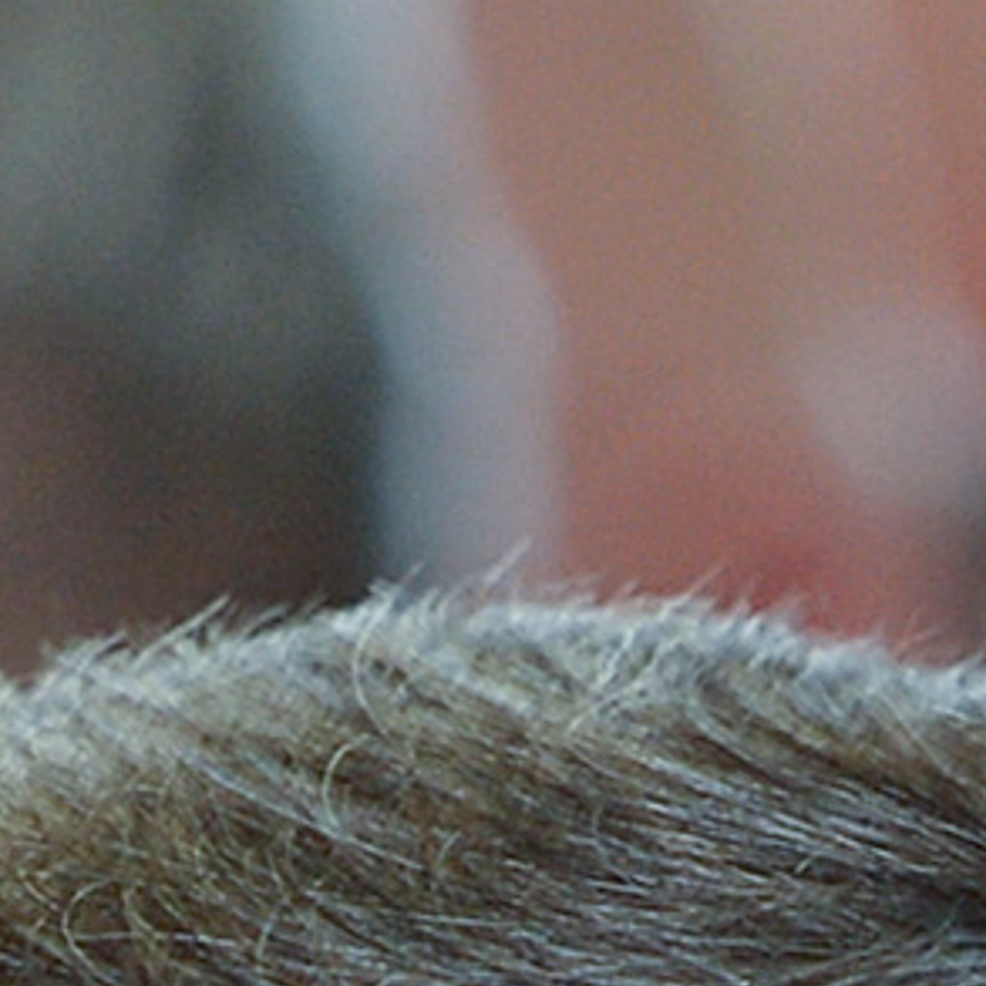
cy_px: 3276
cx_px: 377
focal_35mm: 1436
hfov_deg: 1.2
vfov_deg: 1.2
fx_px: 46276
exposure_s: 1/125
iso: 800
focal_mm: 165
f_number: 2.8
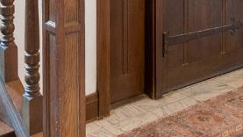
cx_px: 146
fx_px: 548
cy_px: -130
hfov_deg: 25.0
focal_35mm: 85
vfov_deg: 12.6
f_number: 8
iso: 400
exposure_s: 1.3
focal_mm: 10
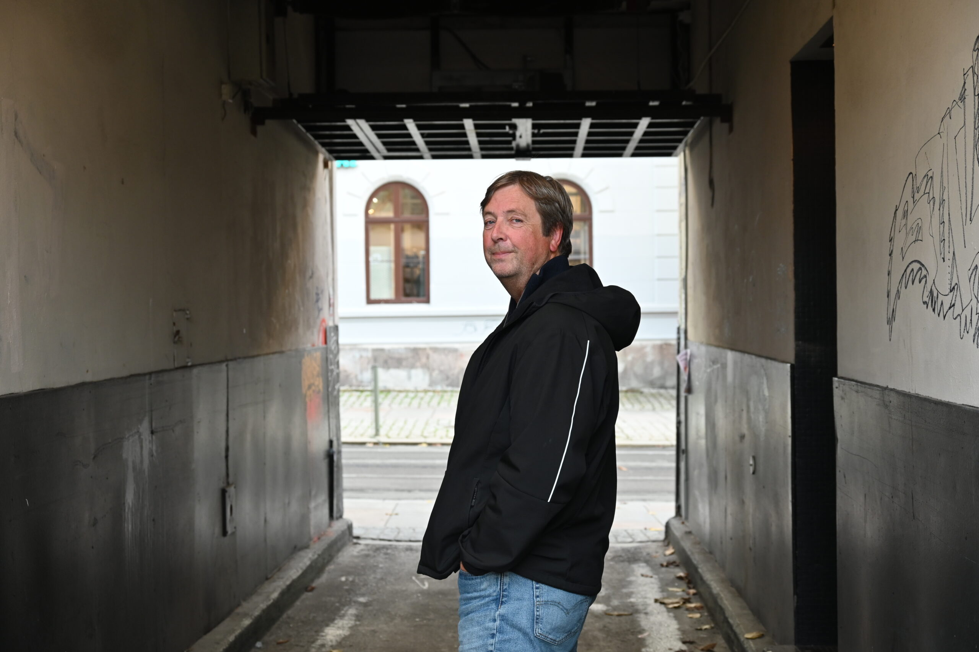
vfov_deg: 23.4
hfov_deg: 34.5
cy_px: 326
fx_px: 1577
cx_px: 490
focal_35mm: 58
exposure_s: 1/125
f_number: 5.6
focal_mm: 58
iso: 1000
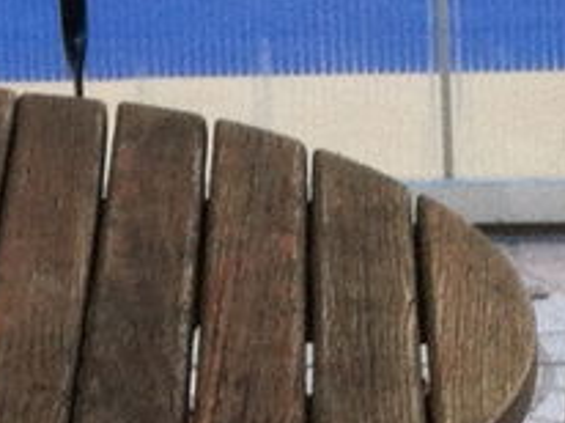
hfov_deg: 7.1
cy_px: -474
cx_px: -387
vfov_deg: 5.3
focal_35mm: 272
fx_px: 4434
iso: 125
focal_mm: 3.85
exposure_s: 1/120
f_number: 2.8
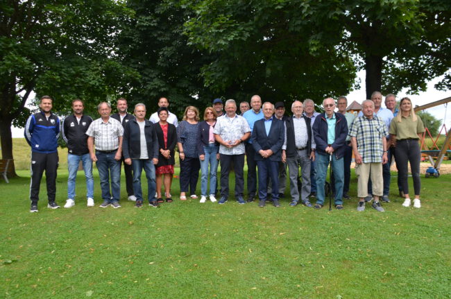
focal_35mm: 30
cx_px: 226
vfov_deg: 43.5
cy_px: 150
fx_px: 375
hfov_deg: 62.0
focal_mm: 20
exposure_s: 1/200
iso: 200
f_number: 7.1
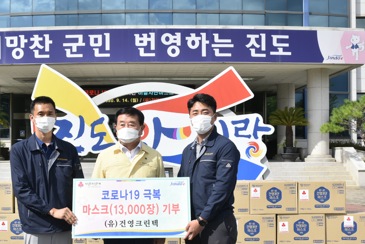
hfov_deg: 37.2
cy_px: 147
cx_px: 127
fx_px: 538
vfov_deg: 25.5
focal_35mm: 53
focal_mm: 38
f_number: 10
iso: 100
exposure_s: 1/125
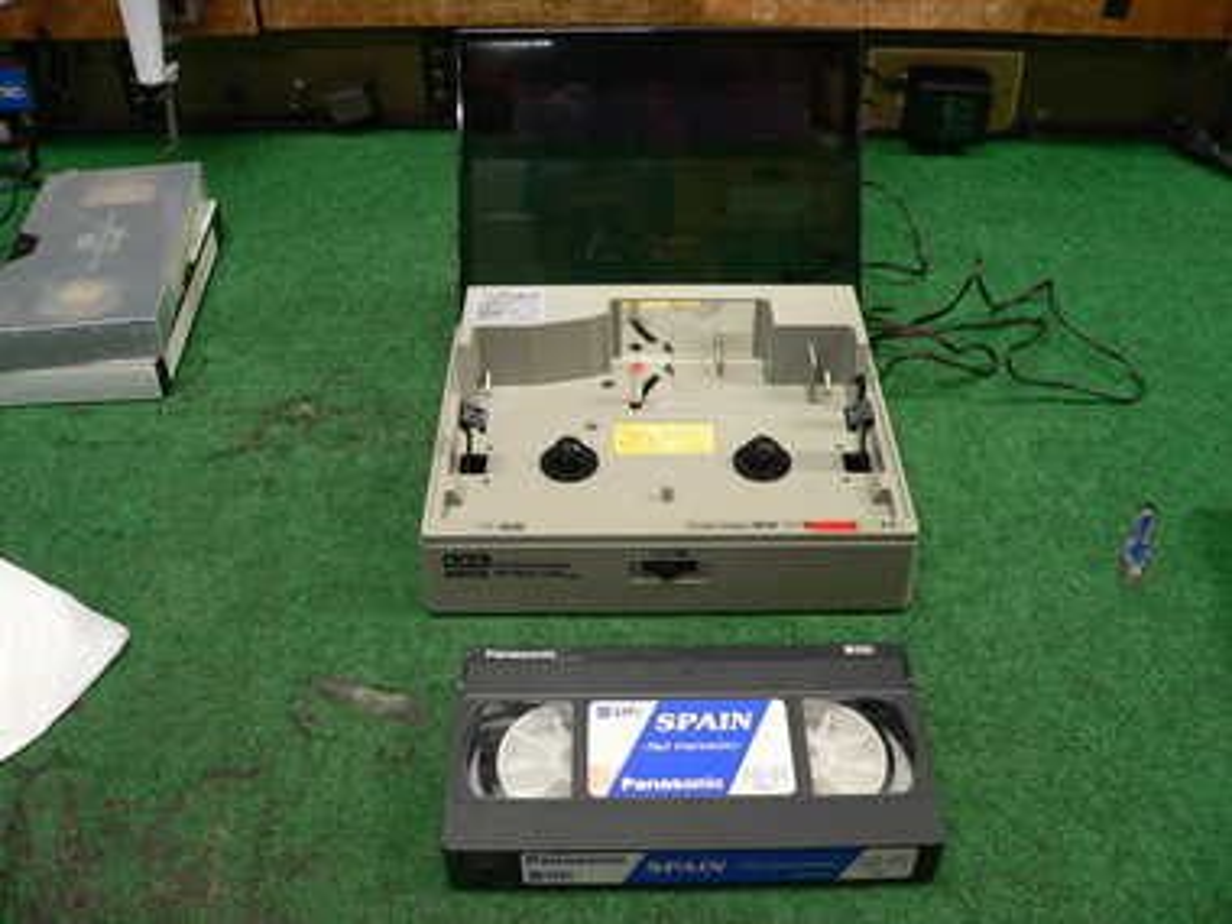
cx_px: 616
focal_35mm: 36
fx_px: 1281
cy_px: 462
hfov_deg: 51.4
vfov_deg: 39.7
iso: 200
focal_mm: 6
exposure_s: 1/25
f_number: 2.8
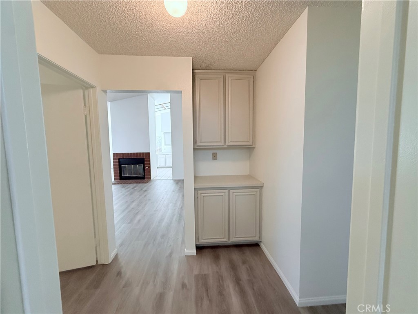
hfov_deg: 102.1
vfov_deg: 85.7
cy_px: 157
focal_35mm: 14
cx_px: 209
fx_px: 169
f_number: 2.2
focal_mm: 2.22
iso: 400
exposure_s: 1/120
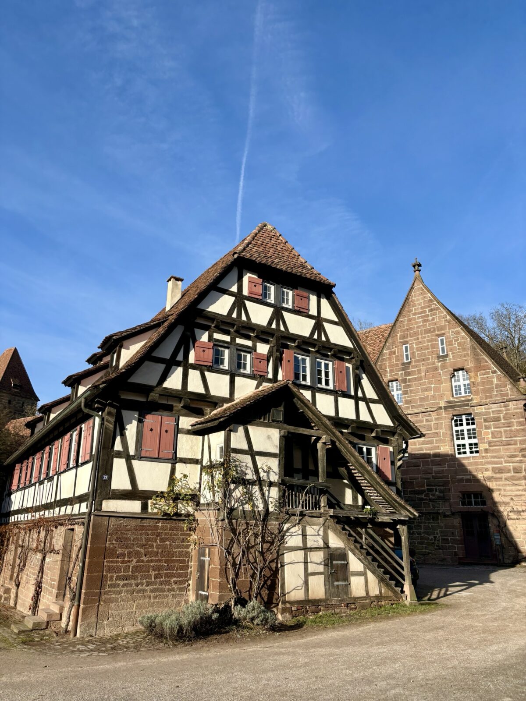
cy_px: 350
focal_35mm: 26
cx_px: 263
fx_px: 527
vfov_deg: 67.3
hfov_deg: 53.1
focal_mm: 5.96
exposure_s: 1/2398
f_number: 1.6
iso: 50
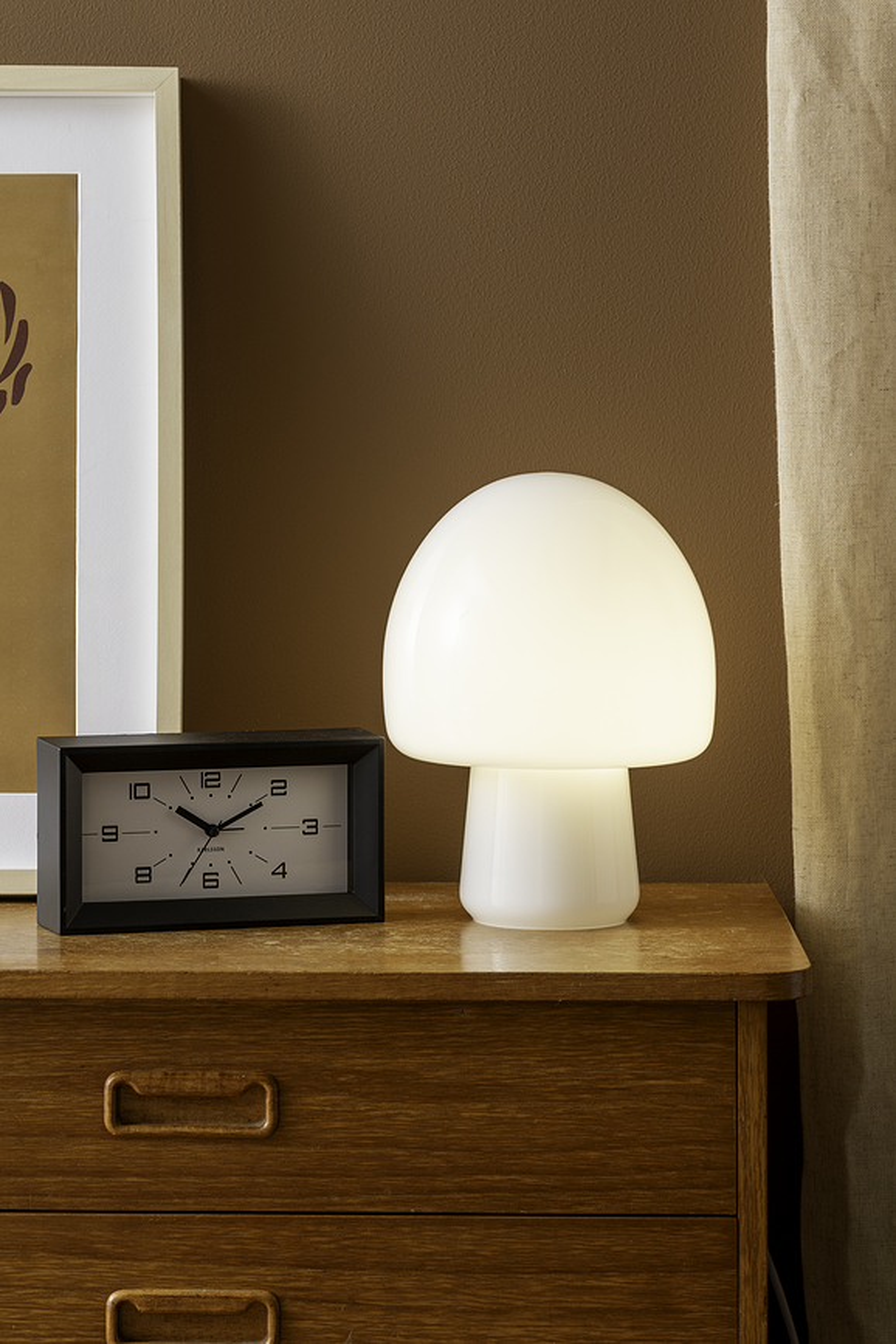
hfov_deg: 10.5
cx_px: 448
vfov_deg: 15.8
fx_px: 4853
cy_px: 672
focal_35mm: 130
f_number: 11
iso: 125
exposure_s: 1/10
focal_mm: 130
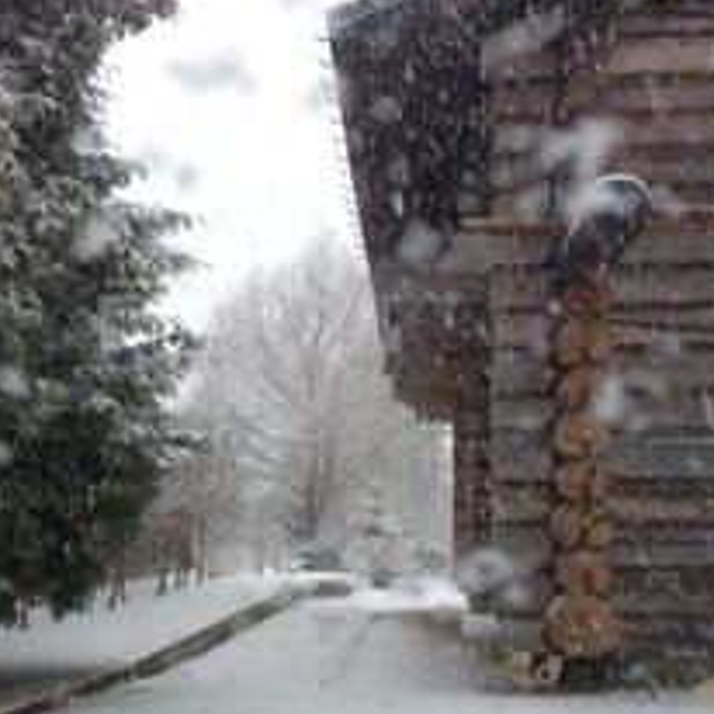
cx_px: 319
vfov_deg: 28.4
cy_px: 478
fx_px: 1400
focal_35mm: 60
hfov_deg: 28.6
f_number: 2.4
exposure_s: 1/60
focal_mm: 4.28
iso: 50
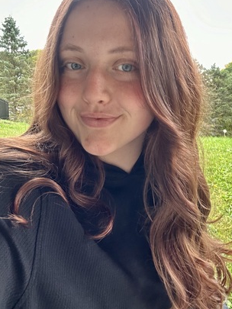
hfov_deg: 38.6
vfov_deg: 50.1
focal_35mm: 37
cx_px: 127
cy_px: 144
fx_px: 330
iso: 80
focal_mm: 2.69
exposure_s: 1/82
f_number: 1.9
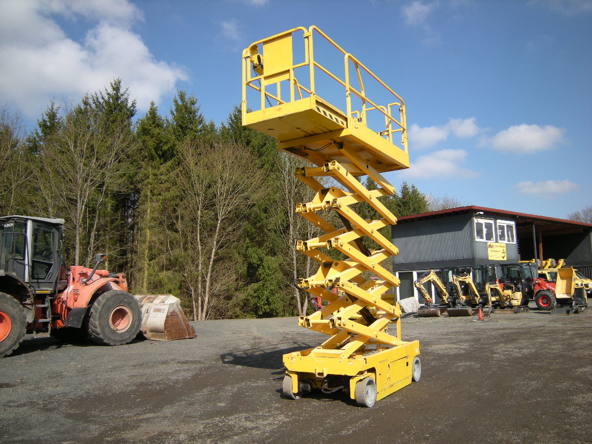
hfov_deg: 63.4
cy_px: 222
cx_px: 296
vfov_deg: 49.7
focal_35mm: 28
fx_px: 479
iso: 64
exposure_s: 1/234
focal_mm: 4.7
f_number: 5.6
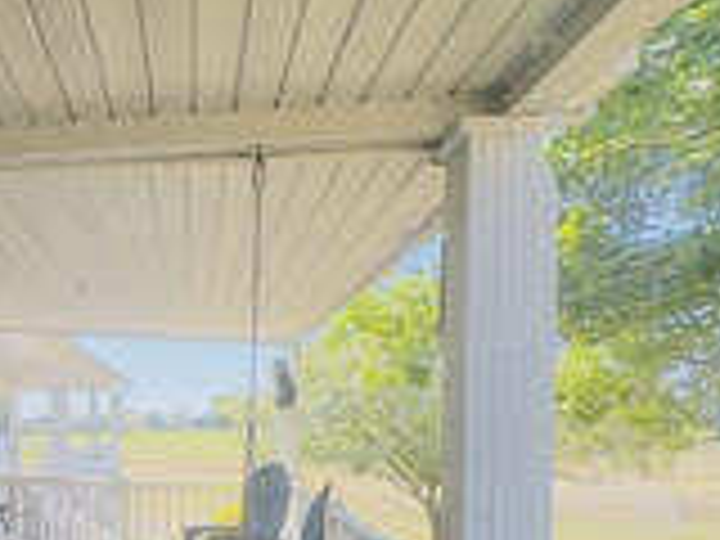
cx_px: 58
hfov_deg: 46.9
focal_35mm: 35
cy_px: 441
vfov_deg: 39.0
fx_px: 728
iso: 40
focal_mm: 2.22
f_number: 2.2
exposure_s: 1/157
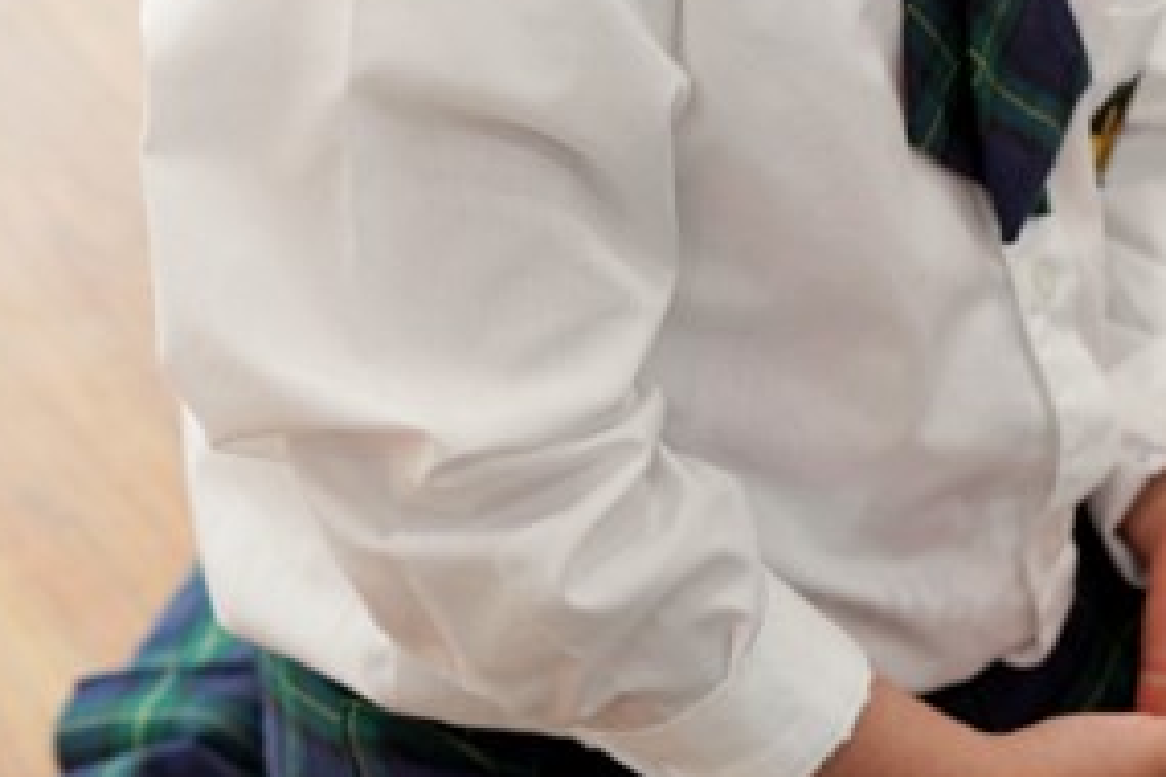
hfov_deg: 8.8
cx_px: 867
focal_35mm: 234
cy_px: -274
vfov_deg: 5.8
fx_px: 7578
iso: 800
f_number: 4
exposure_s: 1/160
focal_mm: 74
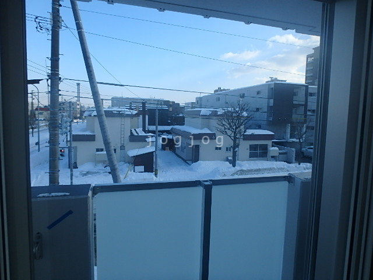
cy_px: 140
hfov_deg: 79.0
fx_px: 226
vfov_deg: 63.4
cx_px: 186
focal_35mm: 21
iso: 125
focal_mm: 3.7
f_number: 3.5
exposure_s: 1/640
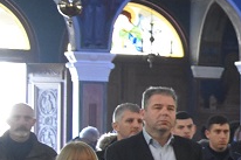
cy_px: 145
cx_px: 559
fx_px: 1220
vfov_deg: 7.5
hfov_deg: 10.0
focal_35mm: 182
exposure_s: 1/60
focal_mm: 25
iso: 2800
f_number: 4
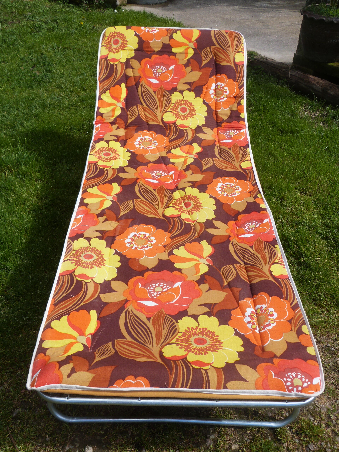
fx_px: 470
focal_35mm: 36
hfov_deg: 39.7
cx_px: 170
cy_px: 226
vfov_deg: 51.4
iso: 100
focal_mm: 6.3
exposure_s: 1/320
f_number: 5.6
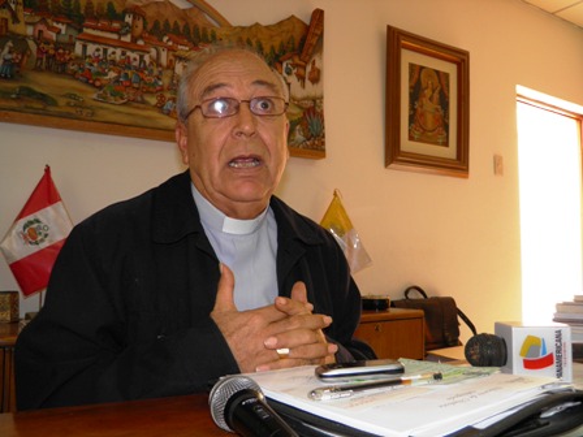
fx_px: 505
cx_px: 292
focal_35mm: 30
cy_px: 218
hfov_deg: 60.0
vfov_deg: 46.8
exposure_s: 1/40
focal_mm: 5.5
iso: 100
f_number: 3
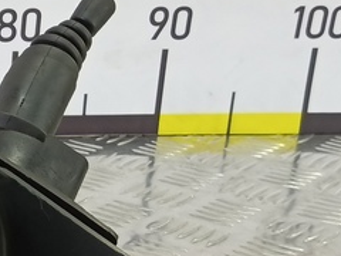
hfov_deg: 17.3
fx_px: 965
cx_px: -222
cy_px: 260
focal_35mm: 98
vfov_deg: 14.8
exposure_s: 1/50
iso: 156
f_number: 1.6
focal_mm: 4.11
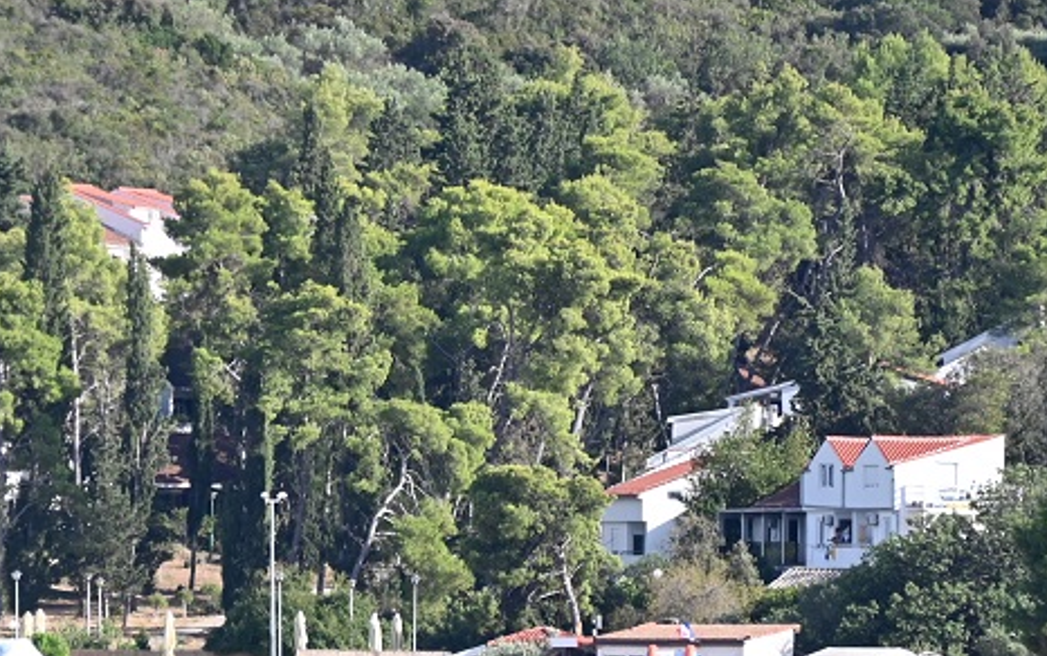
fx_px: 21902
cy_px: 338
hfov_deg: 2.7
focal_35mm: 767
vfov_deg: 1.7
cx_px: 249
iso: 400
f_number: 5.6
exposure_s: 1/1000
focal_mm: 270
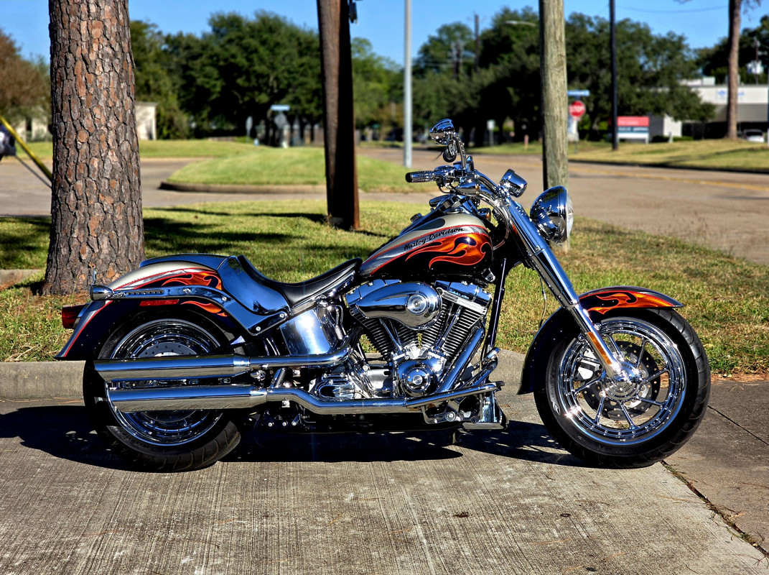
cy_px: 288
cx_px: 384
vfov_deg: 21.3
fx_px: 1531
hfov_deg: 28.2
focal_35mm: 69
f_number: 2.4
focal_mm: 7.9
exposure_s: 1/2500
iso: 50
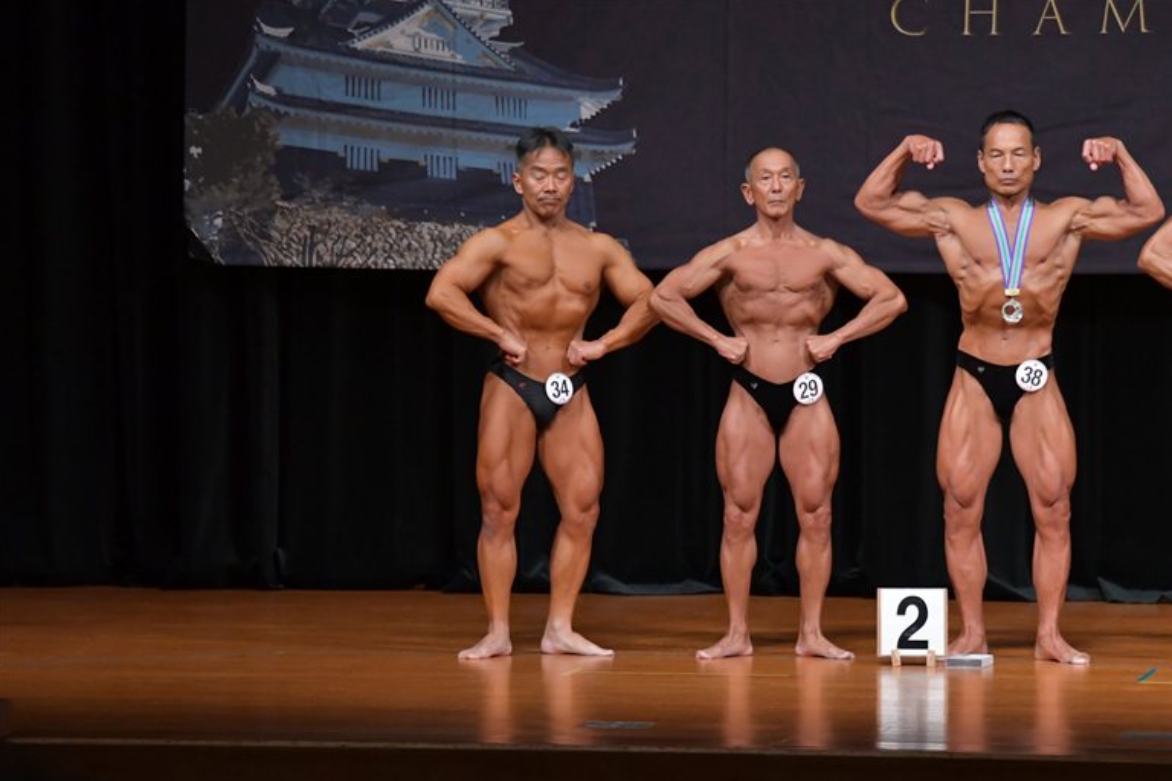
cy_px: 392
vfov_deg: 6.1
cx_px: 590
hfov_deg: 9.1
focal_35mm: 227
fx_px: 7390
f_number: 5.6
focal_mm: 150
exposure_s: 1/400
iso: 4000
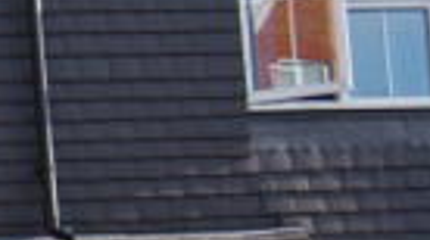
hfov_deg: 11.7
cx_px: -428
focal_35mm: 166
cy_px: 266
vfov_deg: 7.2
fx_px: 1889
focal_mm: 7.5
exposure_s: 1/640
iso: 80
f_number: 2.8
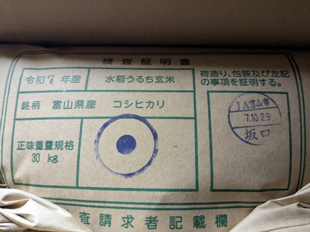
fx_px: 242
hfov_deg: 65.3
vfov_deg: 51.4
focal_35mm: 27
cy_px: 116
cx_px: 155
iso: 666
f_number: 1.73
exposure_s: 1/40
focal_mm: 4.38
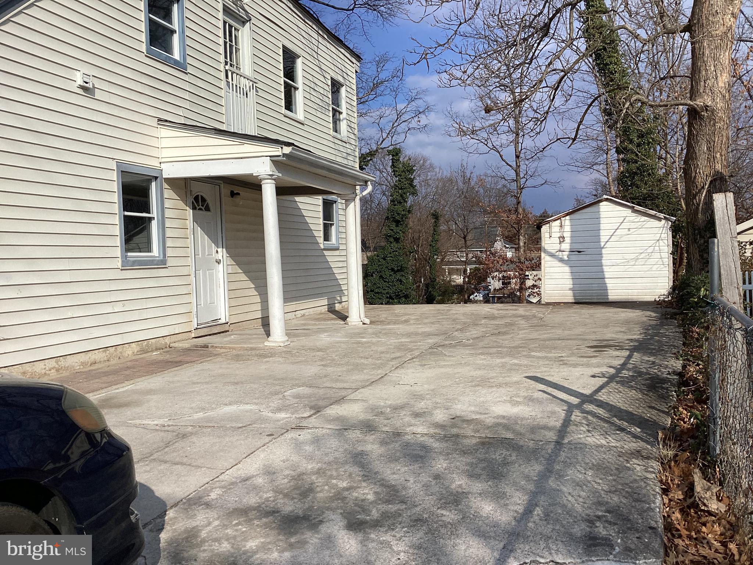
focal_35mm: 31
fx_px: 674
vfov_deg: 45.4
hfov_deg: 58.4
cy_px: 282
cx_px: 376
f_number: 2.4
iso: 25
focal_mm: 3.3
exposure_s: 1/2717
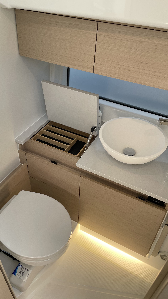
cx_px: 74
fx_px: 230
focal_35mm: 29
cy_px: 147
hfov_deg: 40.1
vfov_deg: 66.1
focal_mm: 4.2
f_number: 1.6
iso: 64
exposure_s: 1/121
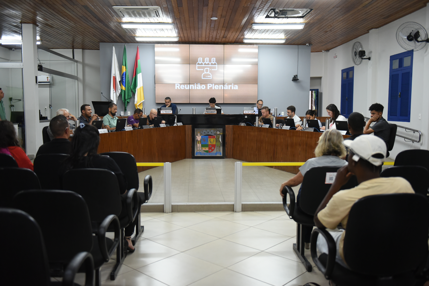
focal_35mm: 32
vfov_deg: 41.1
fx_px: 381
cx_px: 214
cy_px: 143
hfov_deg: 58.7
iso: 2500
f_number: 2.8
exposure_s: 1/320
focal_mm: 32
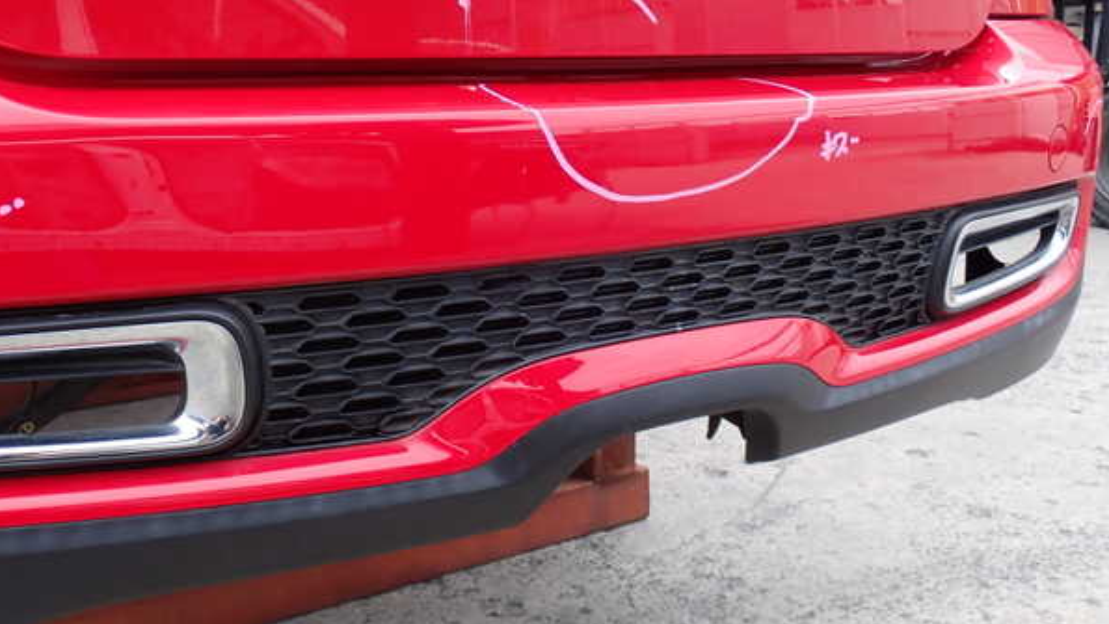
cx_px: 553
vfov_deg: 26.5
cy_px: 313
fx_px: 1323
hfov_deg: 45.5
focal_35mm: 45
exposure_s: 1/100
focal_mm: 7.31
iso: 100
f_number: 4
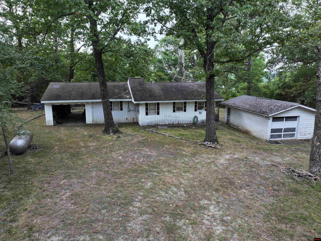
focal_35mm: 24
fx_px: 222
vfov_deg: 56.8
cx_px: 160
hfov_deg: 71.6
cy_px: 120
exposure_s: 1/30
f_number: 2.8
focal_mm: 12.29
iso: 100
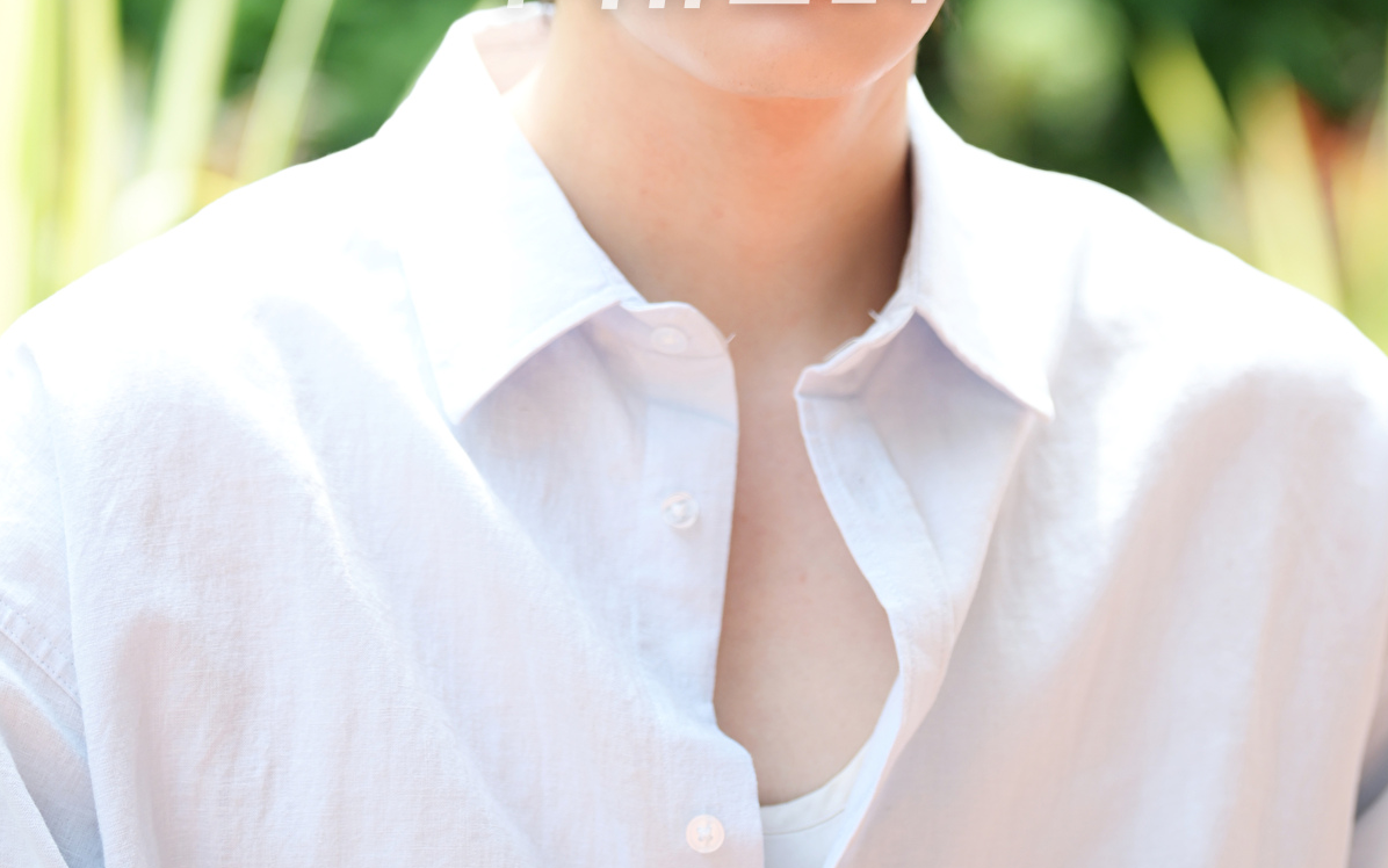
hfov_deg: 11.4
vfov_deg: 7.1
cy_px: -31
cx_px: 695
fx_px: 6962
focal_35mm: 184
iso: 250
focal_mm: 120
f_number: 2.8
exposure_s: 1/400
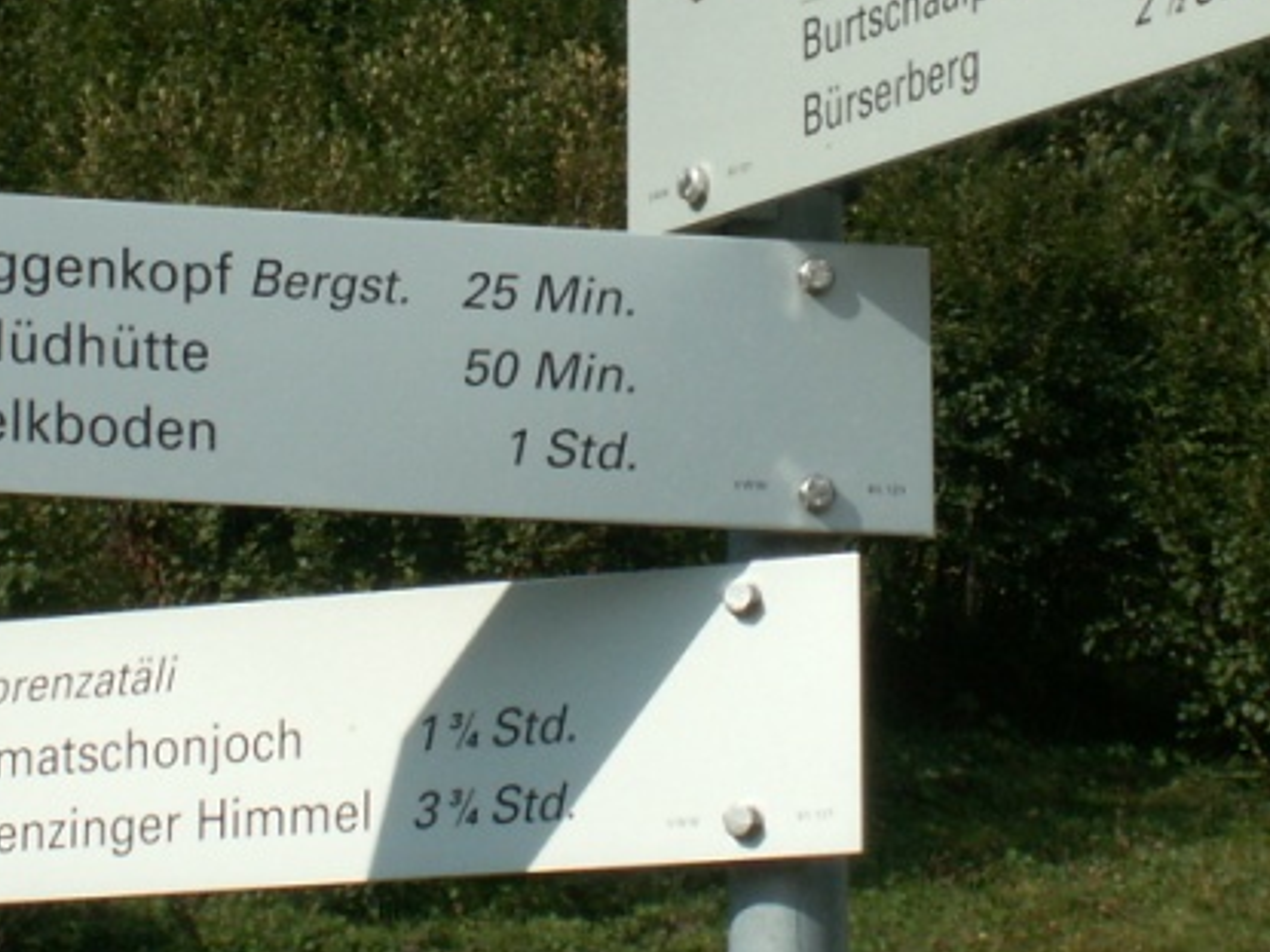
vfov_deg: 9.0
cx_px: 637
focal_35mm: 163
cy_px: 3
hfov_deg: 12.1
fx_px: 5978
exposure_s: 1/200
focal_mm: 11.06
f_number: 8
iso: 50
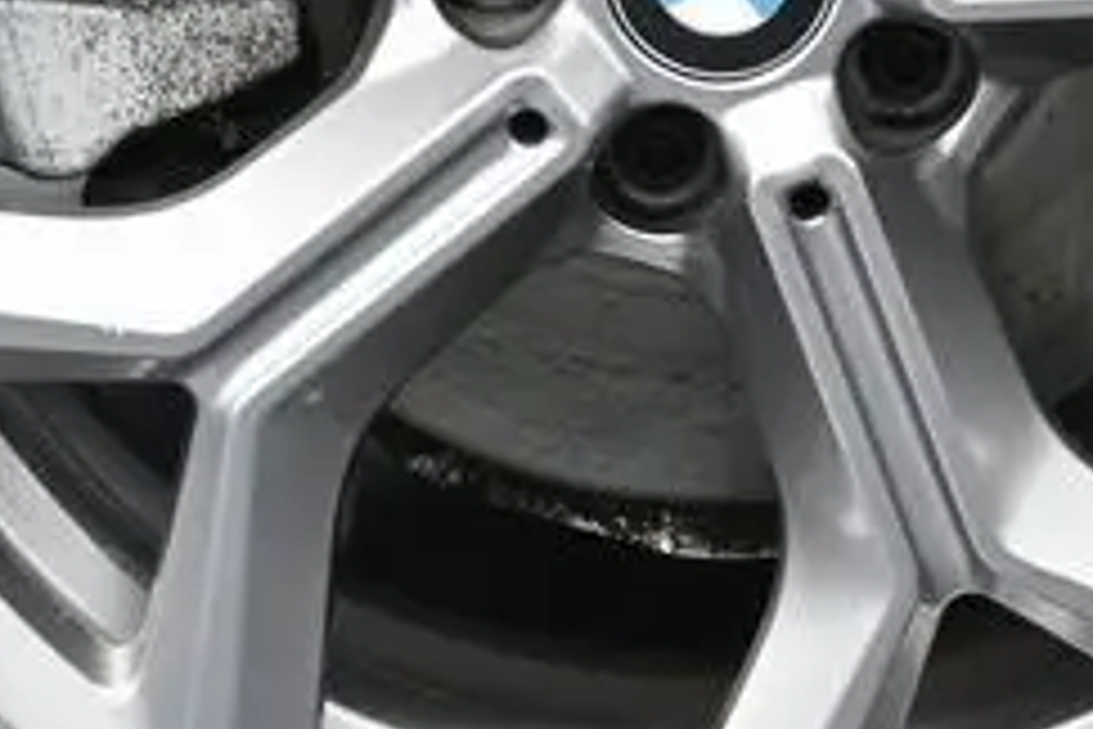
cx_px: 702
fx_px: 4800
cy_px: -137
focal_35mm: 158
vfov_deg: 8.6
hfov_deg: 13.0
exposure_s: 1/125
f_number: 4.2
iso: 1100
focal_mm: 25
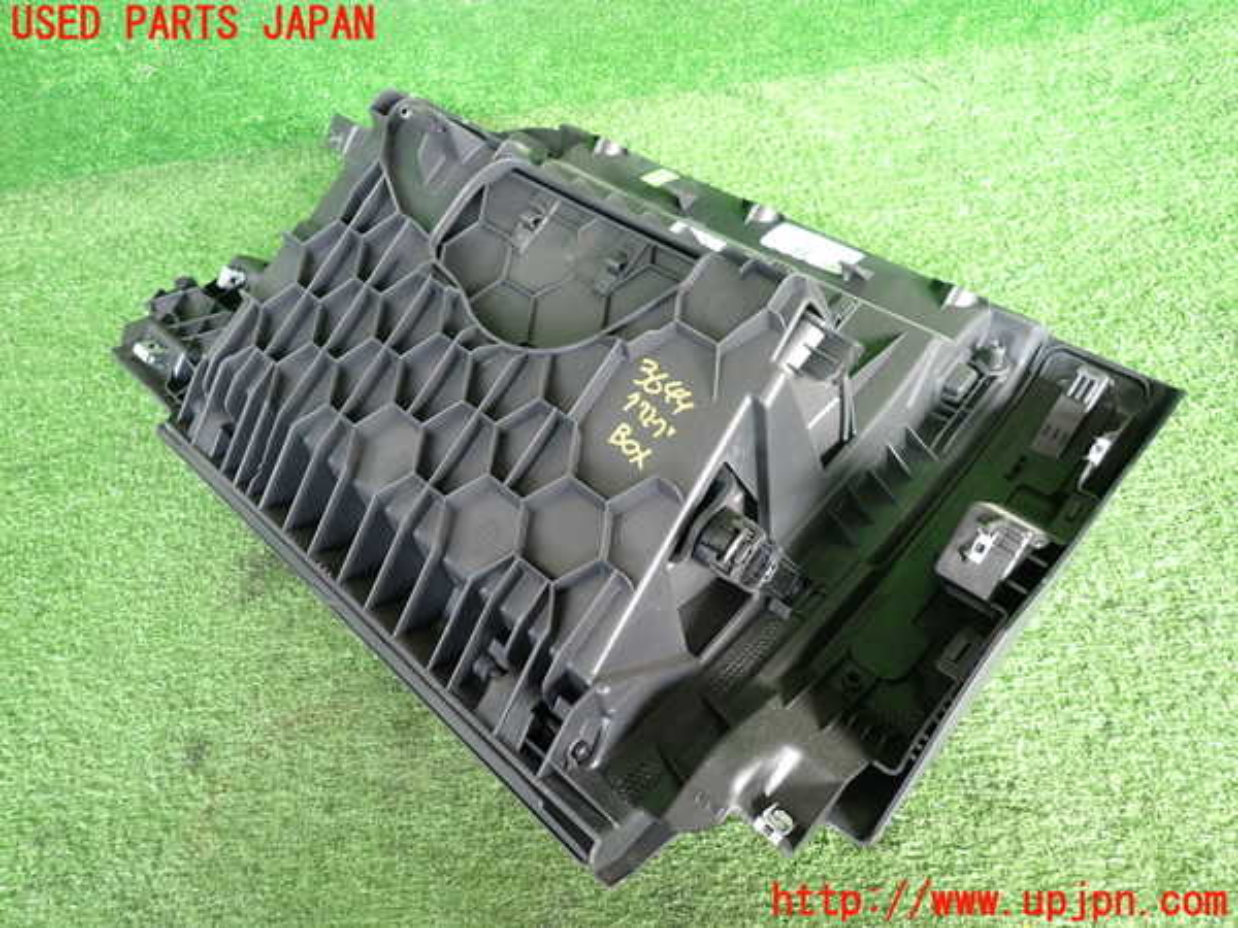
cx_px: 619
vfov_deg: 54.9
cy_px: 464
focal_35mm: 25
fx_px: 894
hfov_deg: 69.4
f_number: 2
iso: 200
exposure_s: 1/50
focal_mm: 4.5
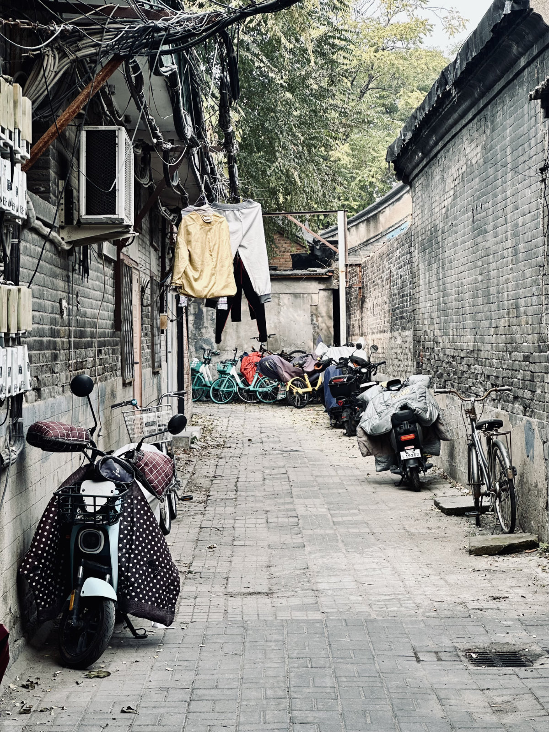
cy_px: 366
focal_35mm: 77
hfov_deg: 19.1
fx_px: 1628
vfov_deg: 25.3
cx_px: 274
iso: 32
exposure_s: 1/102
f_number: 2.8
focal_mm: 9
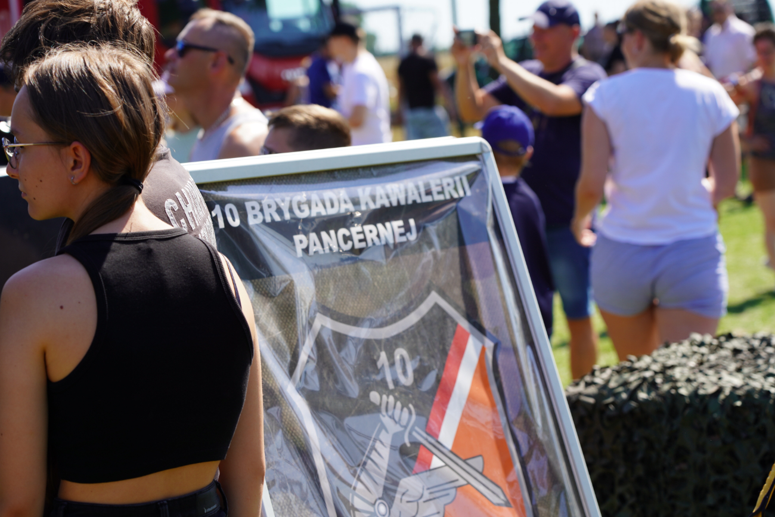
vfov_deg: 13.0
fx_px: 2261
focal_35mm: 105
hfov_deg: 19.5
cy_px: 258
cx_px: 388
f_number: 5.6
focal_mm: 105
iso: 100
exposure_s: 1/250
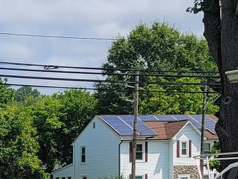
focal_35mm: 137
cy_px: 220
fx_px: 942
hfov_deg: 12.7
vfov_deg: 10.6
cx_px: -231
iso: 16
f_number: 1.8
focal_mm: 6.7
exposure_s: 1/1248
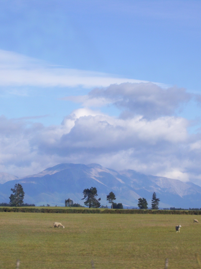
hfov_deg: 10.3
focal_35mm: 144
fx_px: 1115
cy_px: 135
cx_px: 95
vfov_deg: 13.7
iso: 80
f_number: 4.6
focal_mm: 18
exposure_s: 1/640
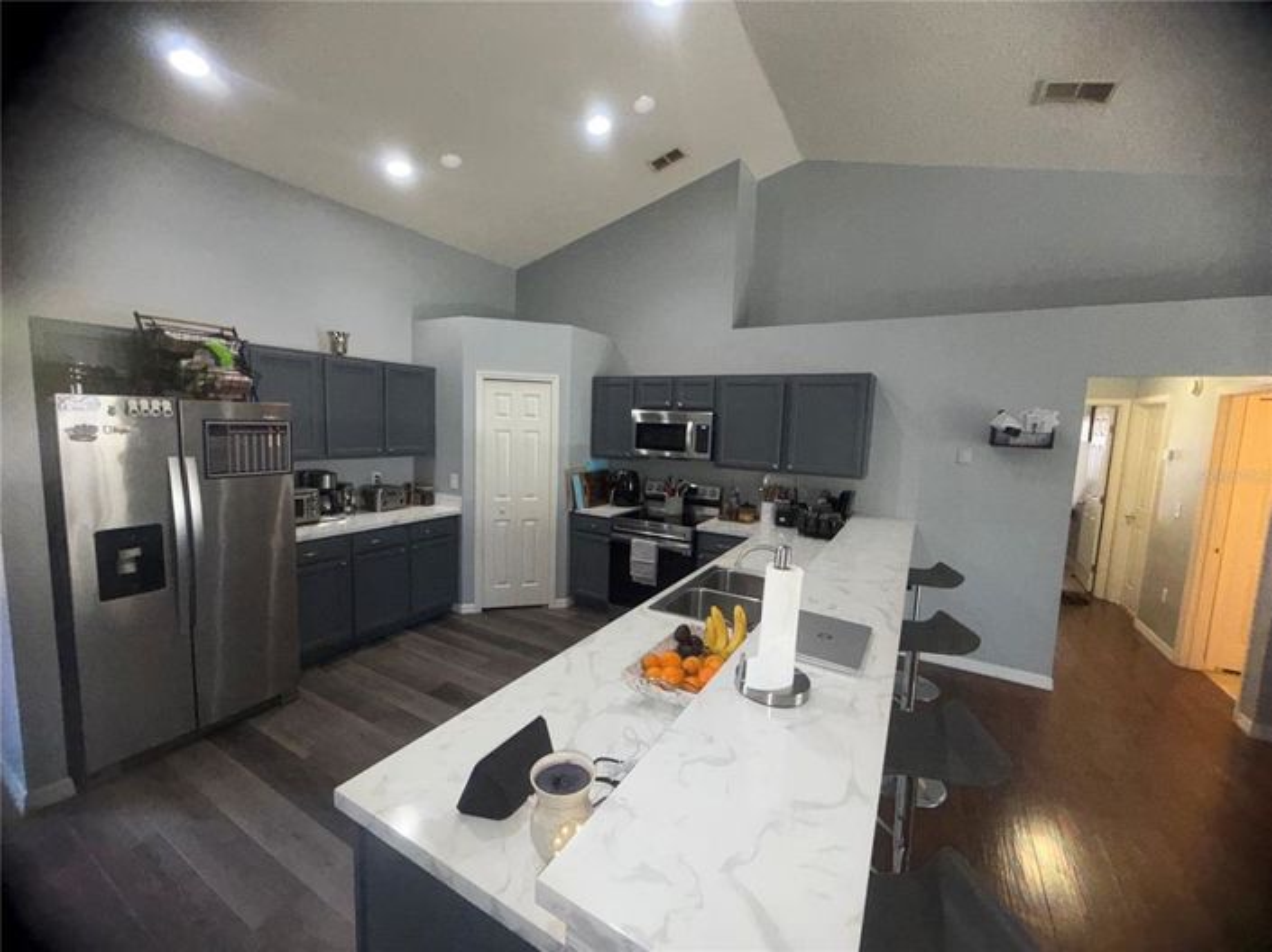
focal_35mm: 14
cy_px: 476
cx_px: 636
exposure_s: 1/60
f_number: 2.2
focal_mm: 2.22
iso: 250
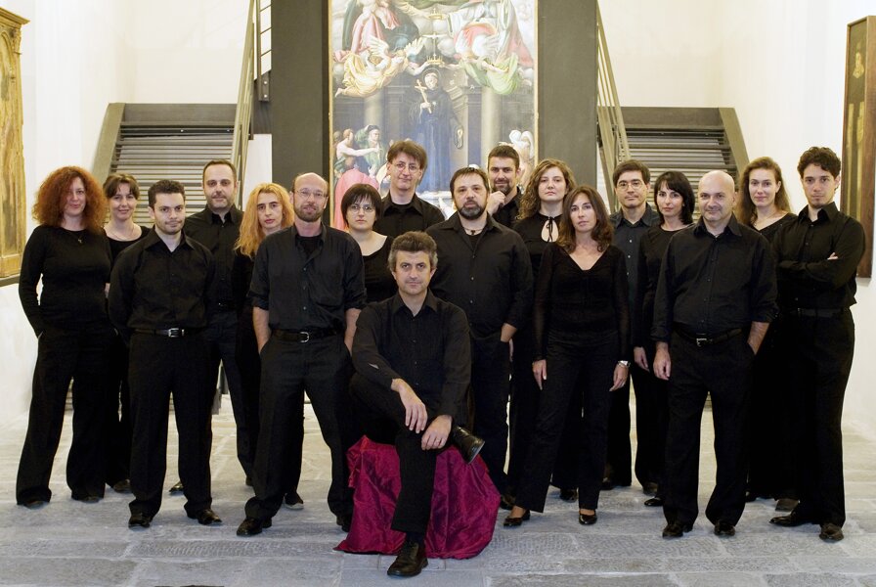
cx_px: 438
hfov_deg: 37.5
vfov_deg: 25.6
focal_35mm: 53
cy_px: 294
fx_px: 1291
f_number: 5.6
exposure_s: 1/1.43
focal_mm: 35
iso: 400
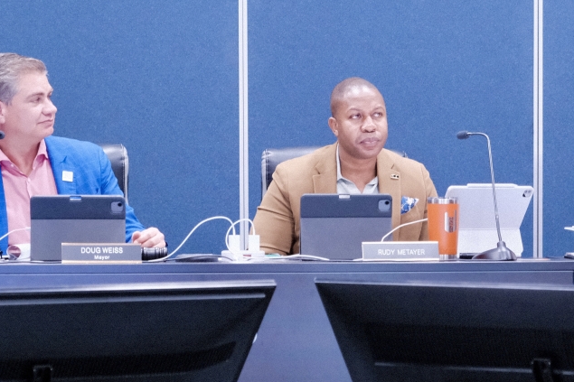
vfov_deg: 13.2
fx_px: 1658
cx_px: 391
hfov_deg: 19.6
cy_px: 154
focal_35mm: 104
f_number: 2.8
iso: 3200
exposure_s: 1/52
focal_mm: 44.1
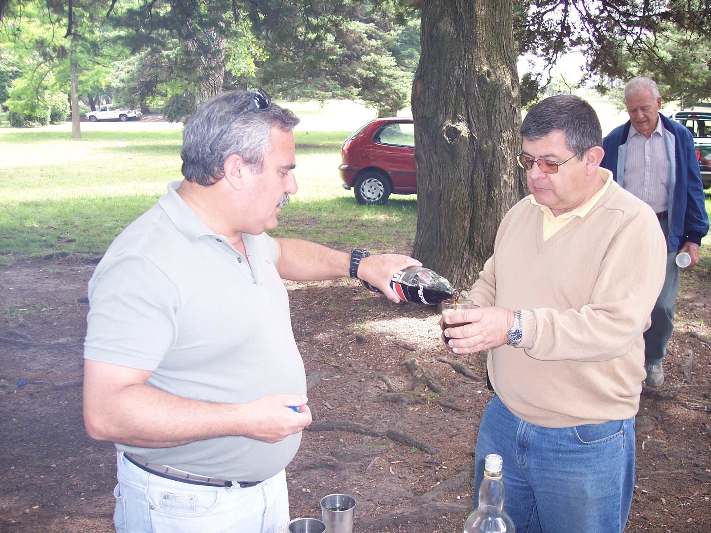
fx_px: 801
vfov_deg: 36.8
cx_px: 356
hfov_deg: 47.9
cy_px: 266
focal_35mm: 39
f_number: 3.4
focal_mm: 8
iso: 100
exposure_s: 1/60
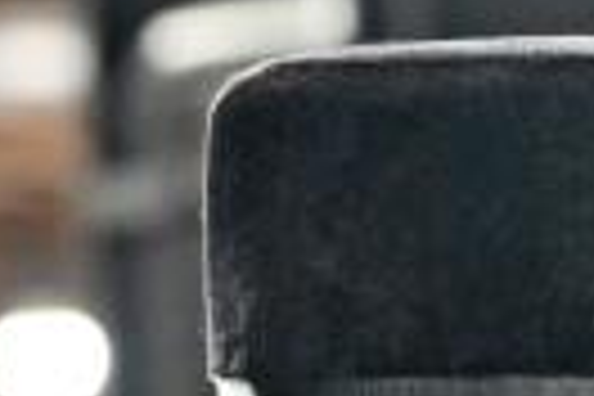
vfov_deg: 1.9
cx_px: 666
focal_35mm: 736
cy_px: 718
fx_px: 12143
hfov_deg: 2.8
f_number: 4
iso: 1250
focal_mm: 95
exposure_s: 1/250
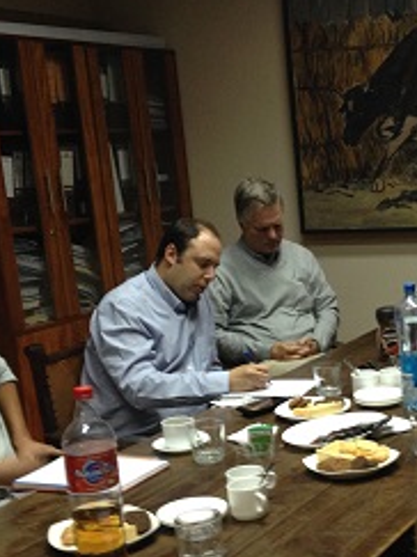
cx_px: 330
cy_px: 332
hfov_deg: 23.0
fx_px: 1013
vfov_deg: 30.7
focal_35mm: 63
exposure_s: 1/20
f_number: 2.4
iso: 125
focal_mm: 4.12
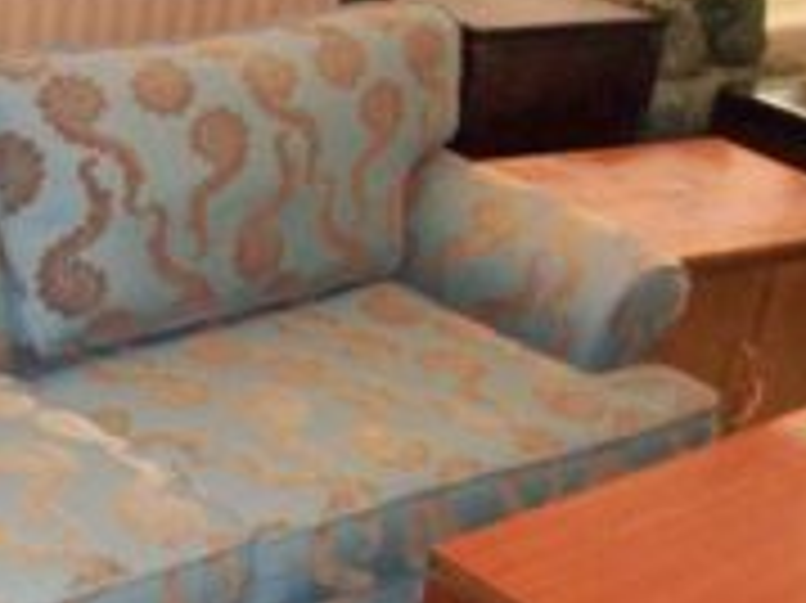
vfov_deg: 20.4
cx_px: -20
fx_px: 1675
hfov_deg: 25.6
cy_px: 392
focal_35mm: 72
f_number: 2.8
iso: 320
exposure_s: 1/60
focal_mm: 5.7
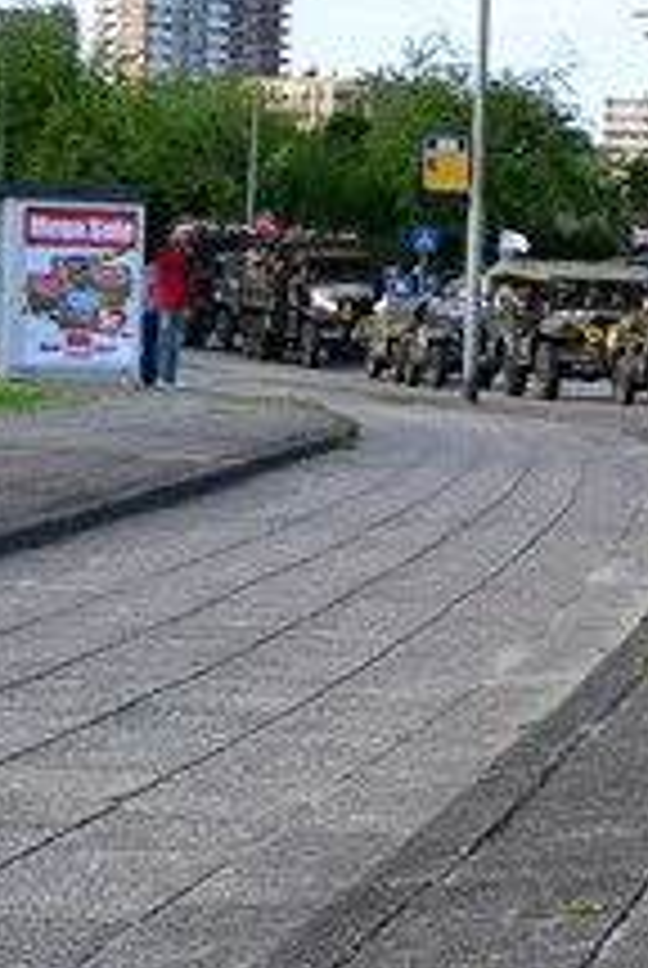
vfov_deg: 17.4
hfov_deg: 10.7
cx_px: 1318
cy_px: 288
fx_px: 3149
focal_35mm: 117
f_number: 14
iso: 3200
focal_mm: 28
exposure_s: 1/800
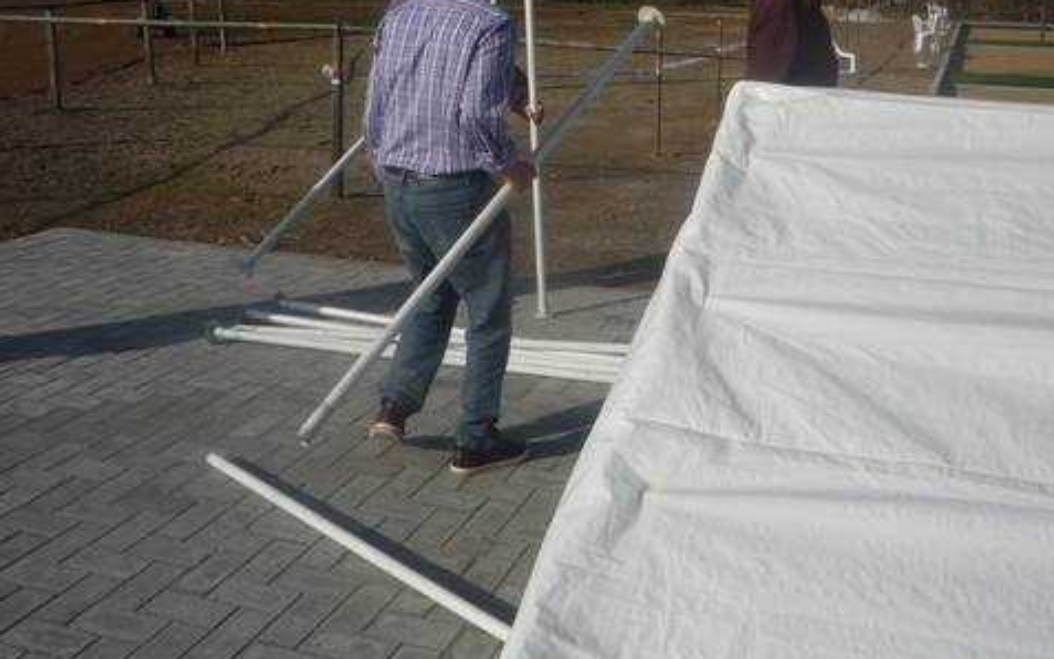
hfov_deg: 48.8
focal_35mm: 40
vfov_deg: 31.7
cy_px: 223
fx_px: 1149
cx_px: 658
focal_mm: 5.2
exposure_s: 1/800
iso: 100
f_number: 5.6
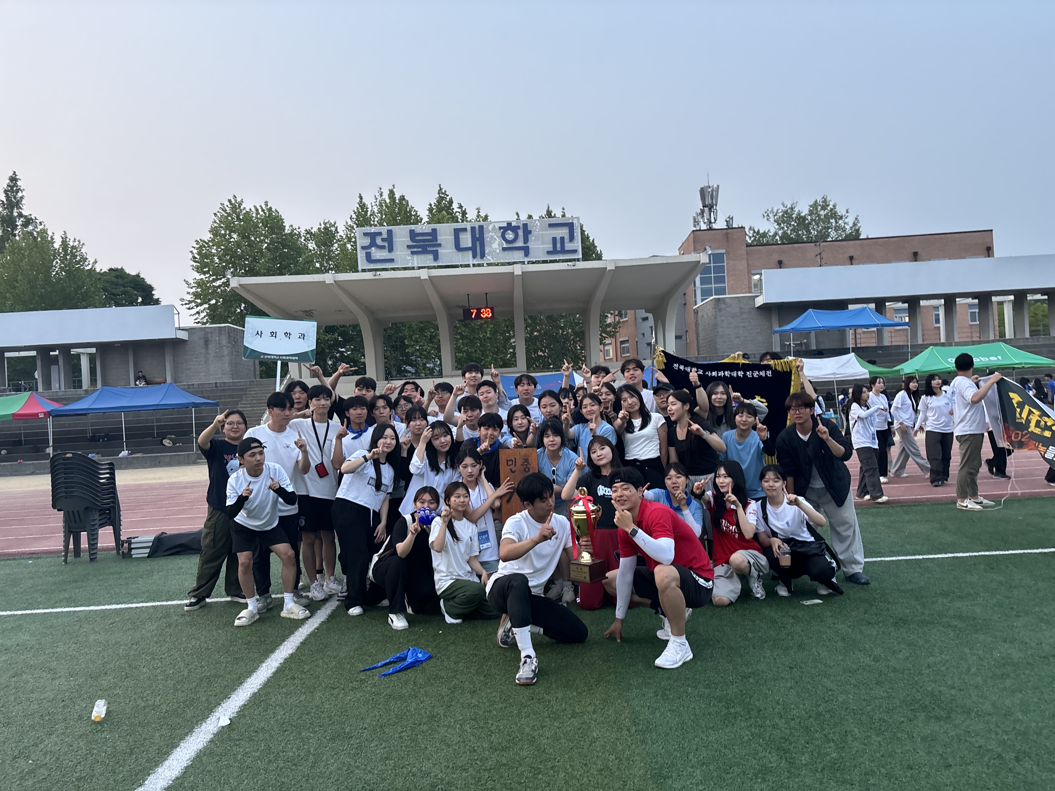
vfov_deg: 53.1
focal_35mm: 26
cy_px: 396
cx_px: 528
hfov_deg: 67.3
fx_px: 792
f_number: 1.6
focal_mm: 5.96
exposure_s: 1/85
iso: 125
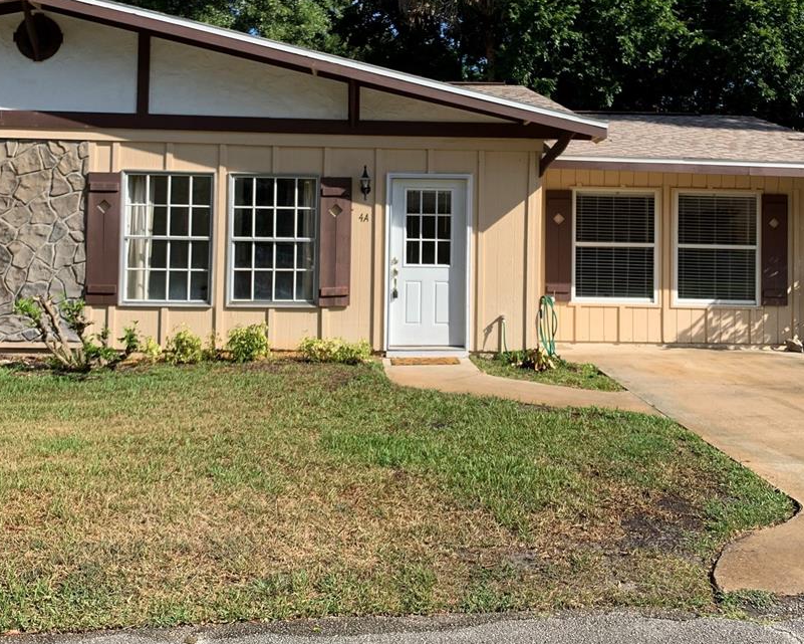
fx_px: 904
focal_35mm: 38
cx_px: 424
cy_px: 223
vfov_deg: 38.8
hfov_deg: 47.9
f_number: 1.8
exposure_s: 1/1610
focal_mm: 4.25
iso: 25
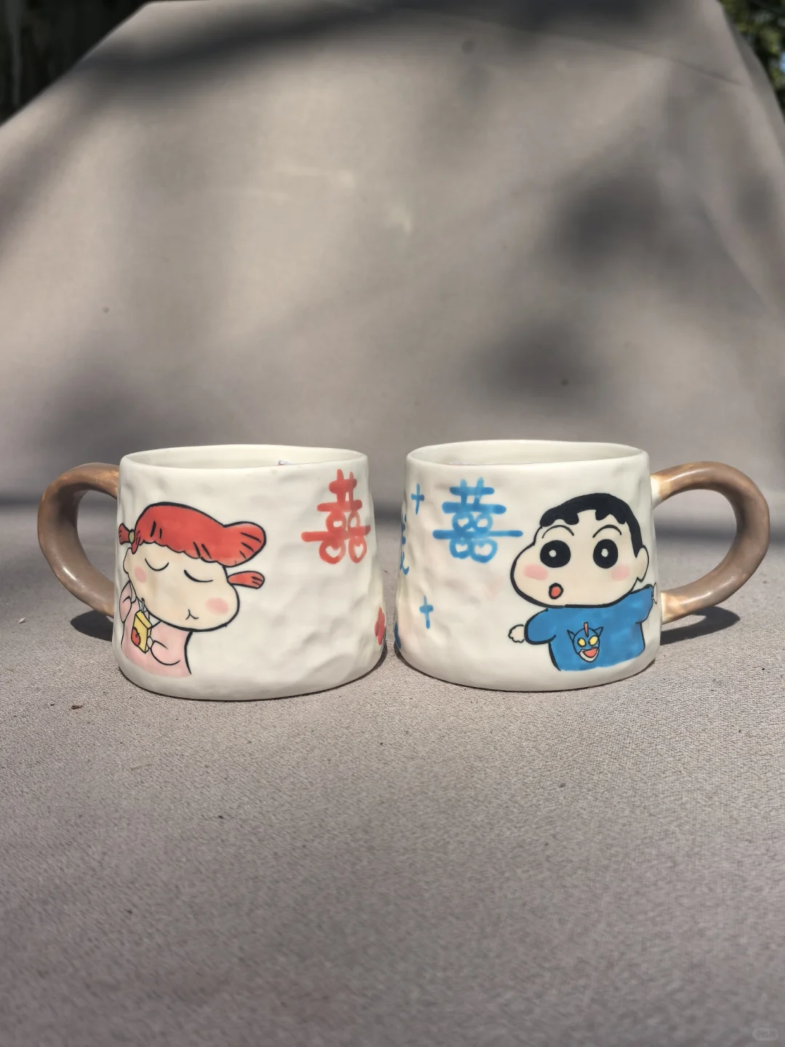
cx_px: 392
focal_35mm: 34
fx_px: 1028
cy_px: 524
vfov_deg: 54.0
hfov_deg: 41.8
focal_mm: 5.75
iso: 50
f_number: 2
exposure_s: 1/5263
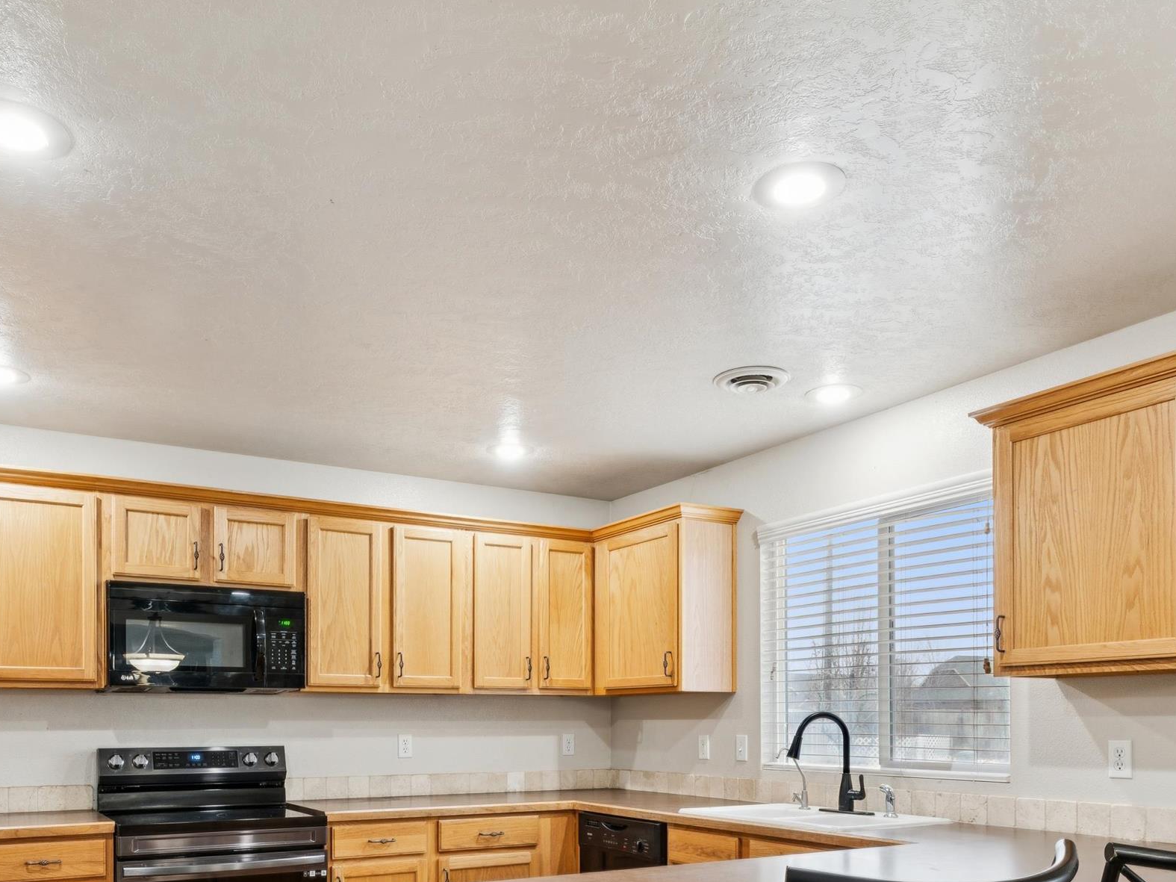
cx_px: 529
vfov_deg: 44.2
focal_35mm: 30
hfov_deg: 59.8
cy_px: 723
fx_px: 1019
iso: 400
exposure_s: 1/2.5
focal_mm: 16
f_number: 13
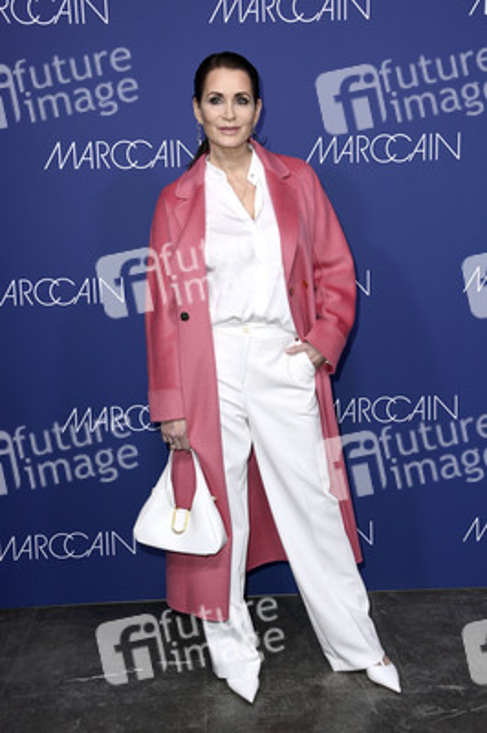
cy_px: 366
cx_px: 244
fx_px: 976
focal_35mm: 48
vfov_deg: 41.1
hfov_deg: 28.0
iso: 800
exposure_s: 1/250
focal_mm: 48
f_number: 5.6
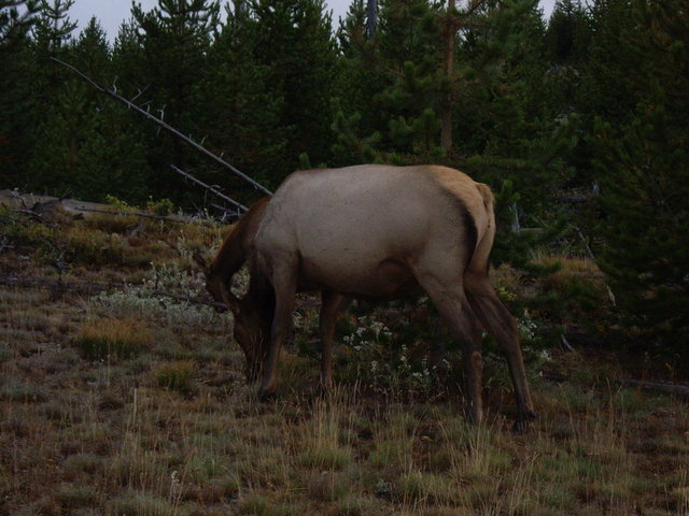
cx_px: 344
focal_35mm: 94
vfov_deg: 15.7
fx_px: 1871
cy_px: 258
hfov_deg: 20.9
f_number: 4.6
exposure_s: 1/100
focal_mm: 15.3
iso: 200
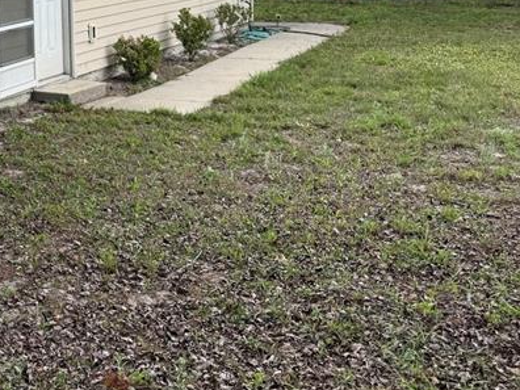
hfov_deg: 27.7
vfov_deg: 22.6
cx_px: -88
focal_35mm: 62
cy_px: -13
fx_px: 931
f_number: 1.78
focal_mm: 6.76
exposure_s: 1/1139
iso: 80
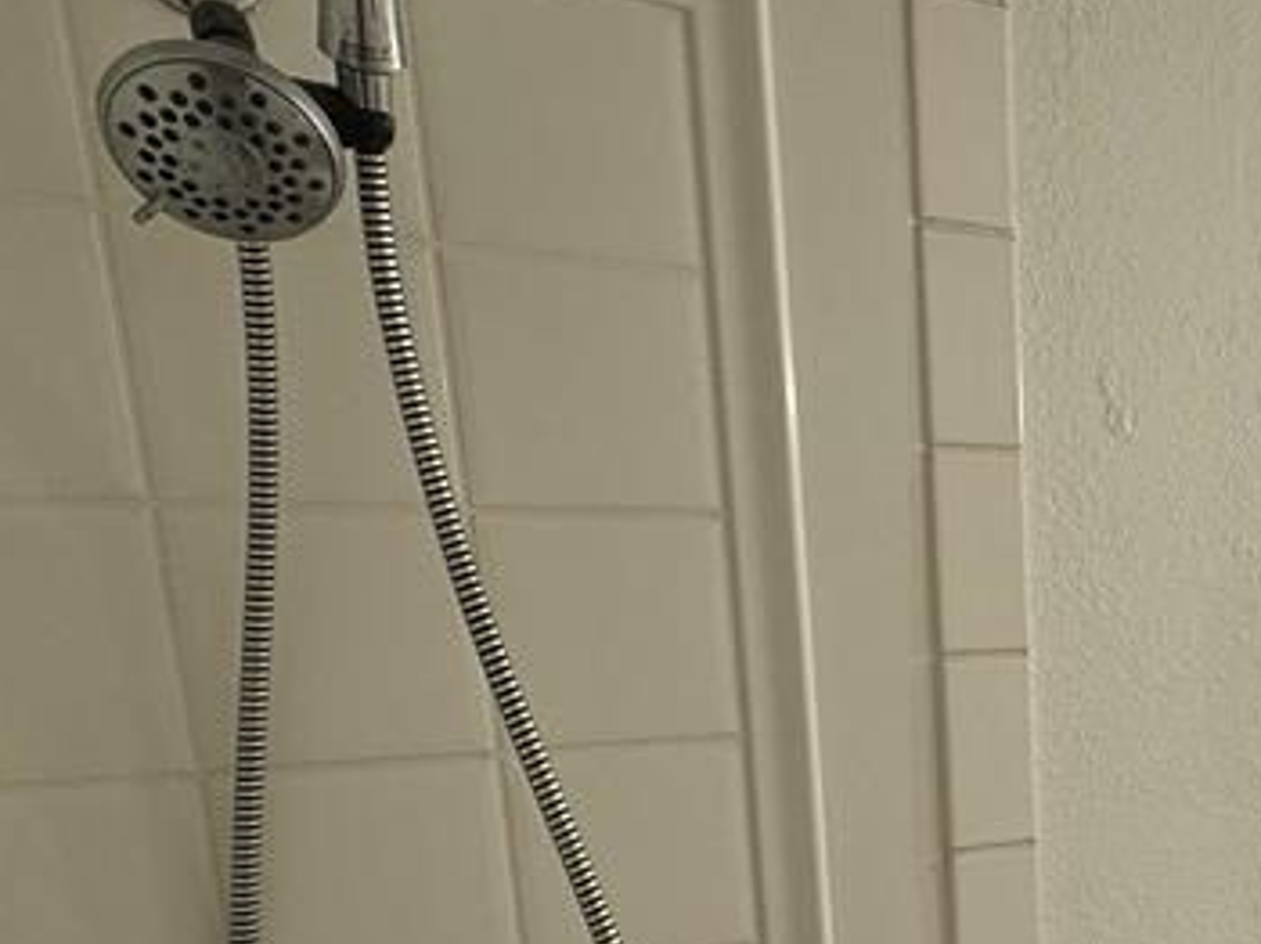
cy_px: 904
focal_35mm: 41
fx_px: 1493
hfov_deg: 38.4
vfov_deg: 32.7
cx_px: 1369
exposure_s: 1/120
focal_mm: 2.22
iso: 125
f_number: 2.2
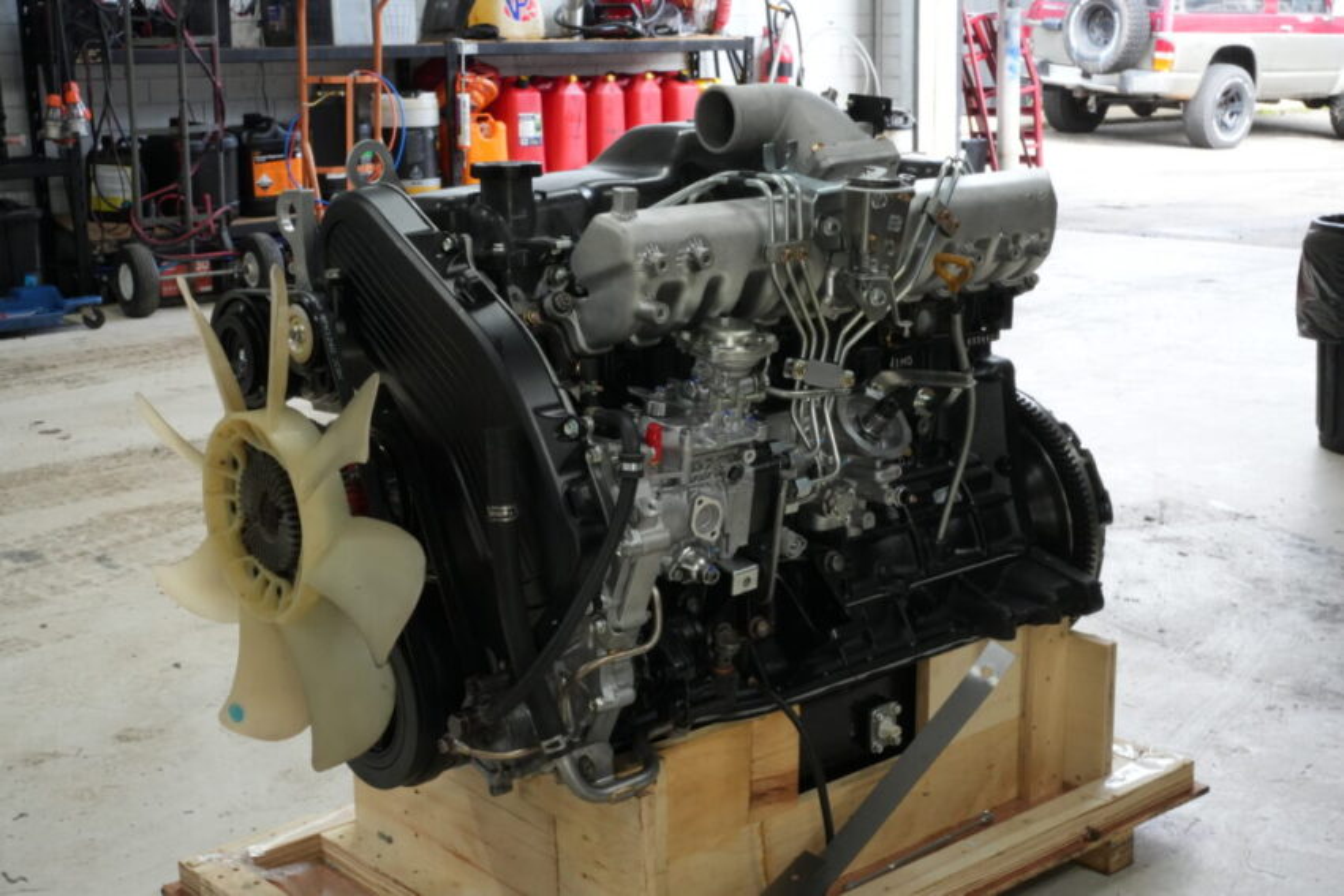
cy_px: 448
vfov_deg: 28.7
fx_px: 1755
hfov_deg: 41.9
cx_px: 672
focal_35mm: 47
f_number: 22
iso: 3200
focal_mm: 47
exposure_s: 1/30
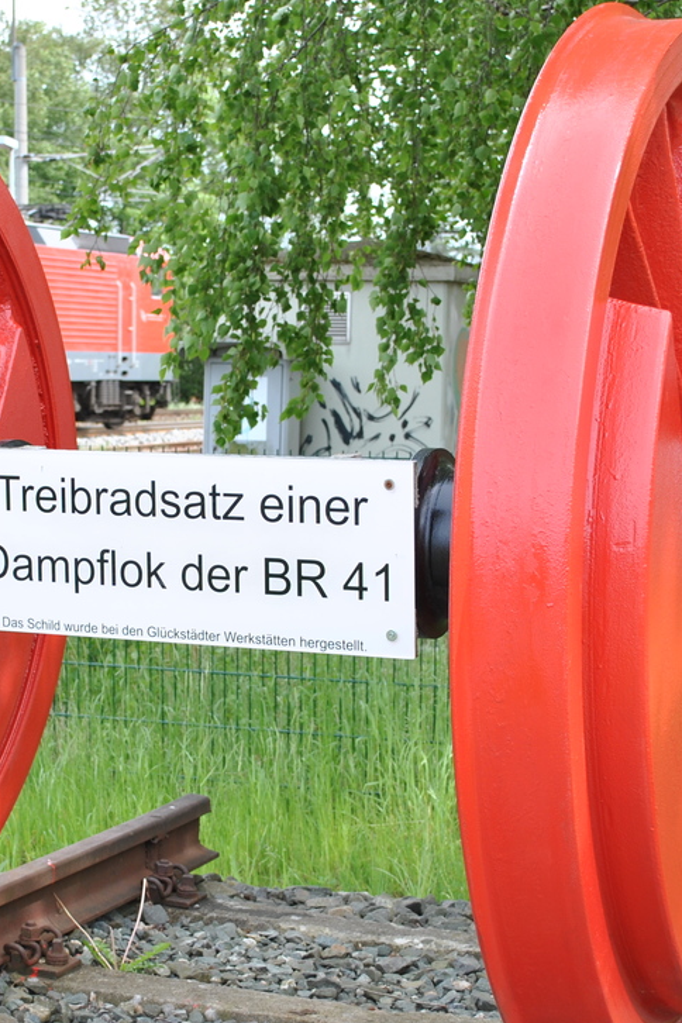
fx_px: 2245
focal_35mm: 79
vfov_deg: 25.7
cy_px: 537
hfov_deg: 17.2
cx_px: 204
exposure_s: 1/125
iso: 100
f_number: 5.6
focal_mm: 32
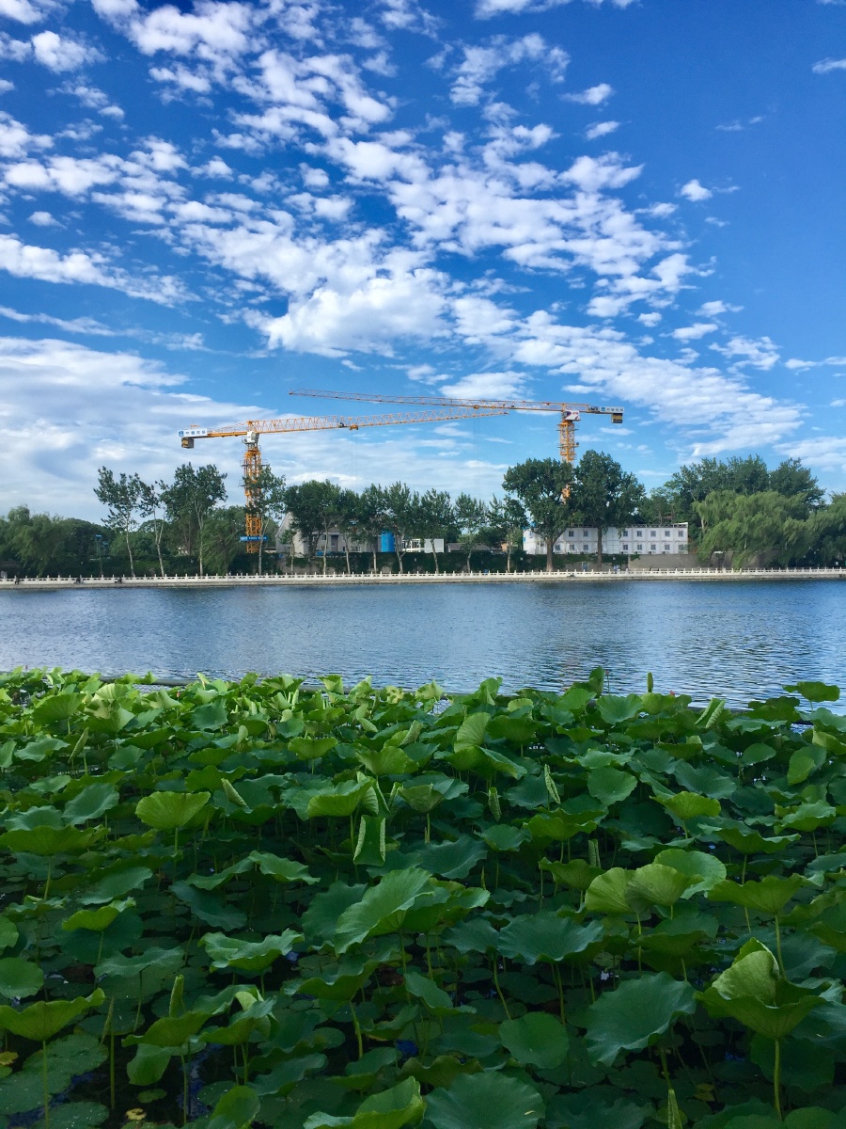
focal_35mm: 29
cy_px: 564
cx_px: 423
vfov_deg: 61.7
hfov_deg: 48.2
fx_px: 945
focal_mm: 4.15
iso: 32
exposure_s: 1/1464
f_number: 2.2
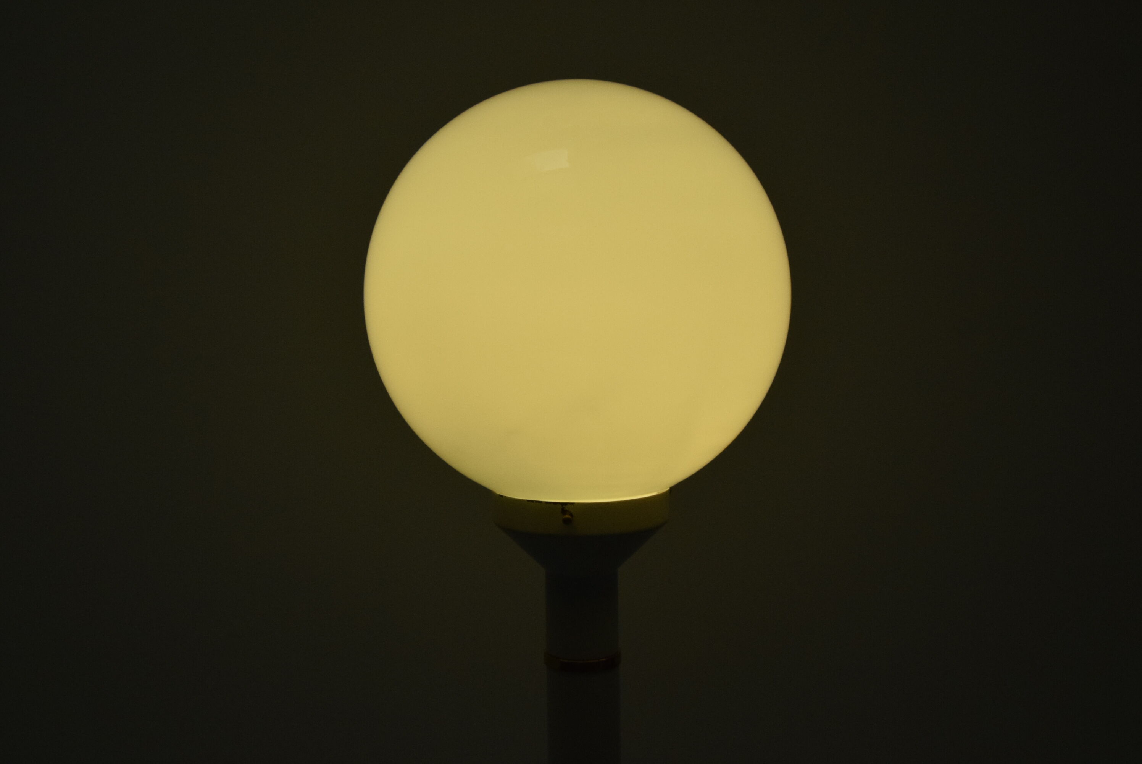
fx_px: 1333
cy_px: 382
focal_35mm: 42
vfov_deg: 31.9
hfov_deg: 46.4
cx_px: 571
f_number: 11
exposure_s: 1/500
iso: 1600
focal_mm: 28
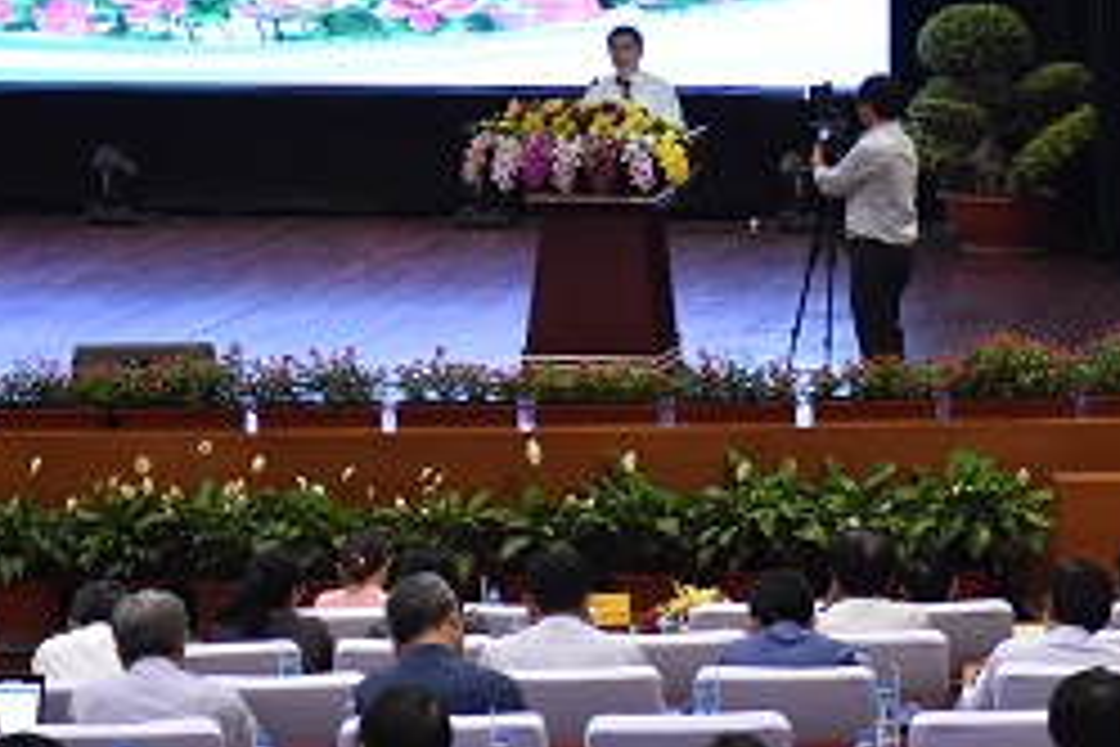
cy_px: -112
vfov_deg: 8.9
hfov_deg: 13.5
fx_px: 4729
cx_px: 742
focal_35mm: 152
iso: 1600
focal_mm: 42
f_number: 4.5
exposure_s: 1/60
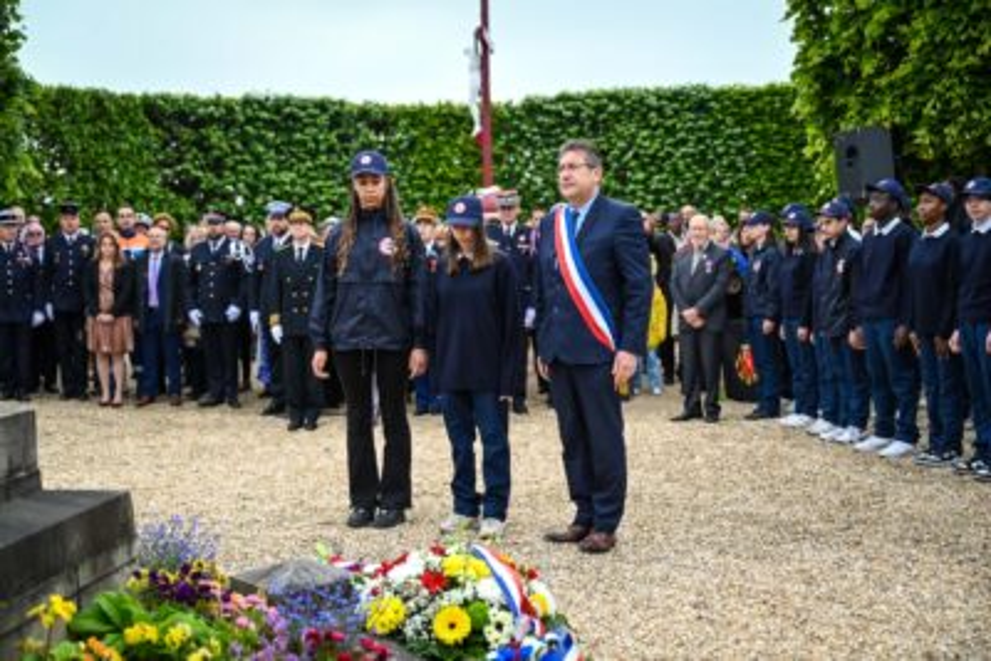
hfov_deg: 45.4
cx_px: 496
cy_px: 330
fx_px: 1184
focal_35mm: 43
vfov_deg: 31.2
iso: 320
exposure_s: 1/800
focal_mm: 43
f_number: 2.8
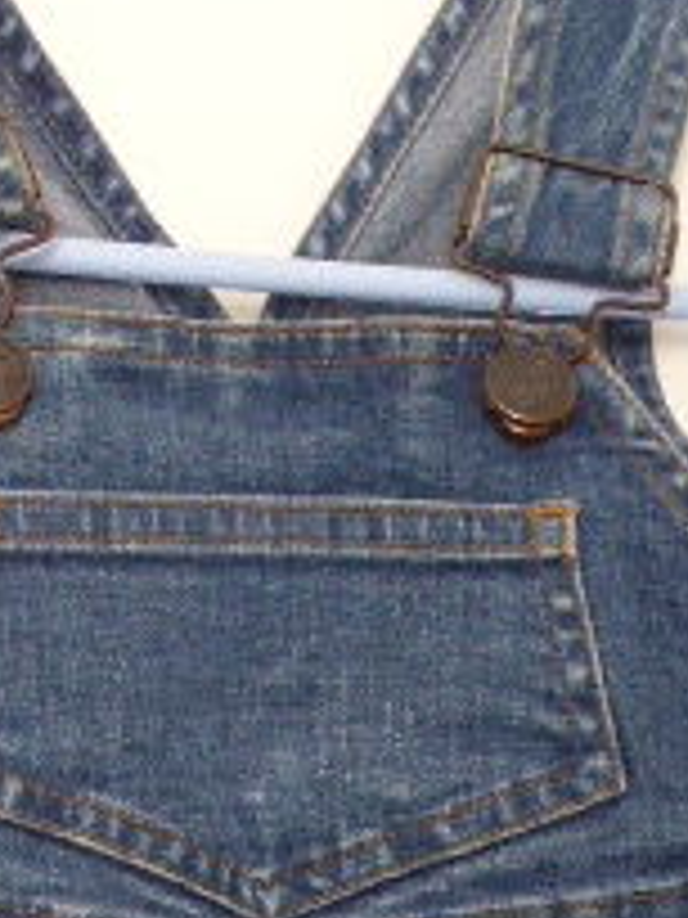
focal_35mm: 135
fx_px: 3578
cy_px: 1084
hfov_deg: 11.0
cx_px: 346
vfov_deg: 14.2
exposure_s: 1/10
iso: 400
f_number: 3.9
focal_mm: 7.4
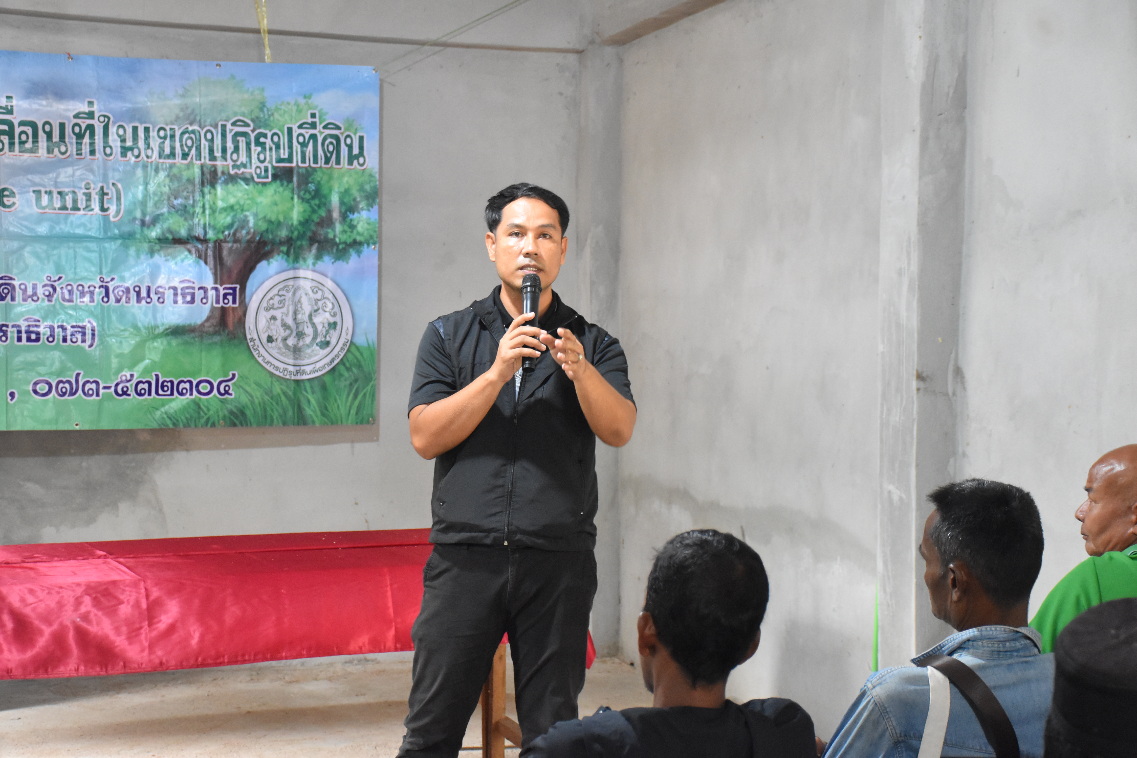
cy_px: 379
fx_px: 1990
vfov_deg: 21.6
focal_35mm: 63
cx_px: 568
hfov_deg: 31.9
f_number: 4.5
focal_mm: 42
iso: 3200
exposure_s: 1/50
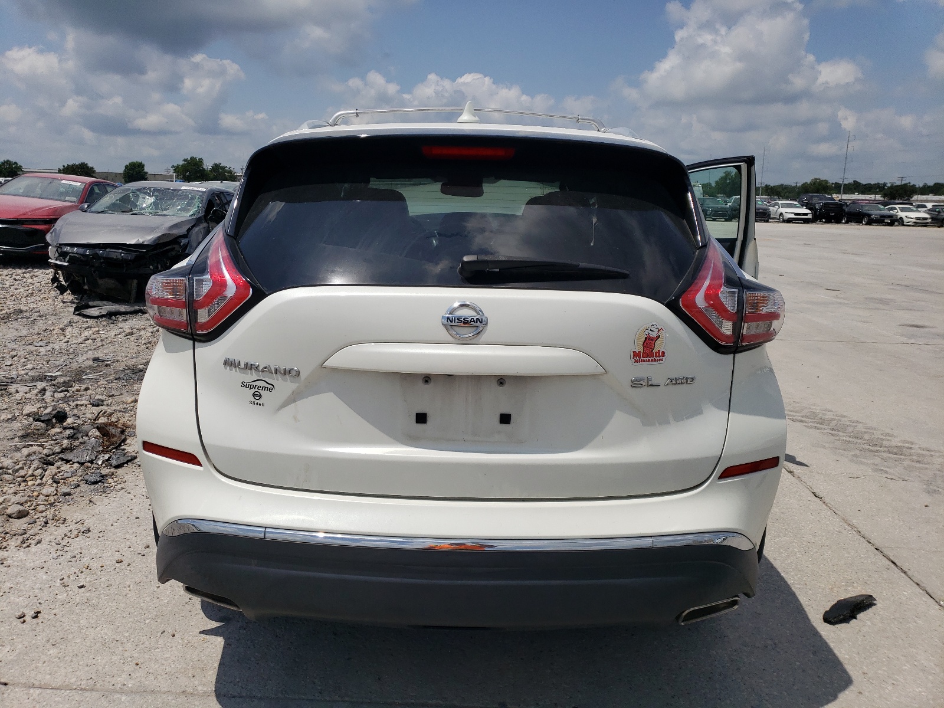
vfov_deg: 53.1
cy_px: 354
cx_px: 472
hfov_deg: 67.3
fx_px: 709
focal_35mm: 26
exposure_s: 1/10000
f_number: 1.5
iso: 51
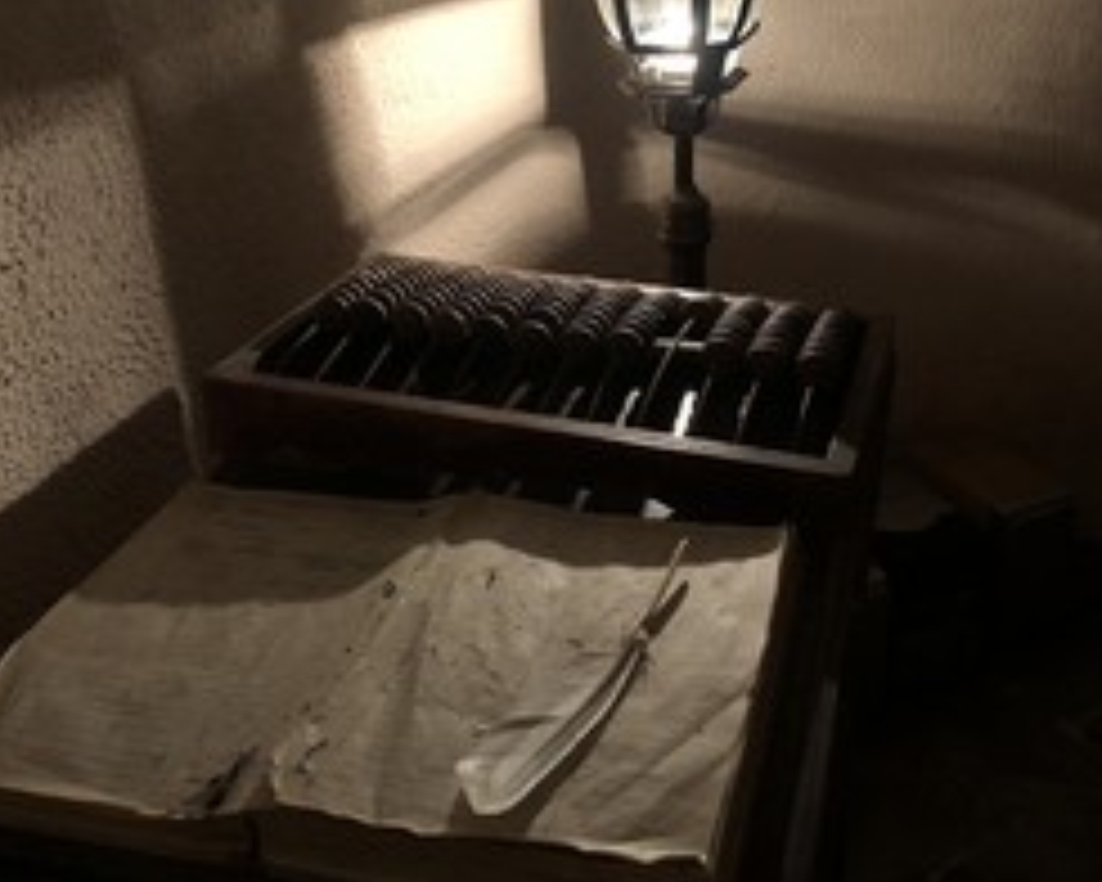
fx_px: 1272
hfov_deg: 46.8
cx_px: 542
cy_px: 310
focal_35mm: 39
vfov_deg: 37.9
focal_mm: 4
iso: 80
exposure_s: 1/17
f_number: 1.8
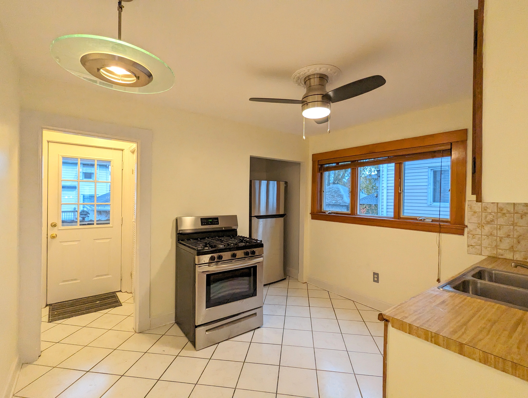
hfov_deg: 94.4
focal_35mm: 16
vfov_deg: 78.2
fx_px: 244
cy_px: 199
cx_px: 264
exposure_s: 1/120
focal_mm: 2.35
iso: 184
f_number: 2.2
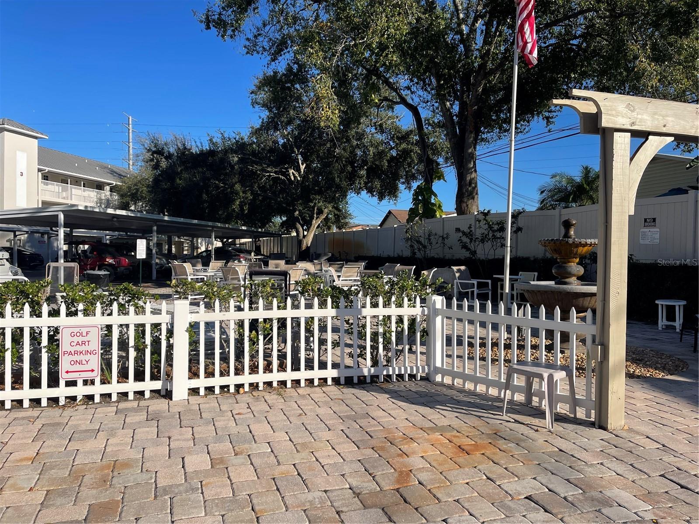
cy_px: 262
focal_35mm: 25
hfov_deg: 69.4
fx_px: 505
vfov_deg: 54.9
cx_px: 350
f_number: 1.6
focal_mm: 5.1
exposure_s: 1/4348
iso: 32
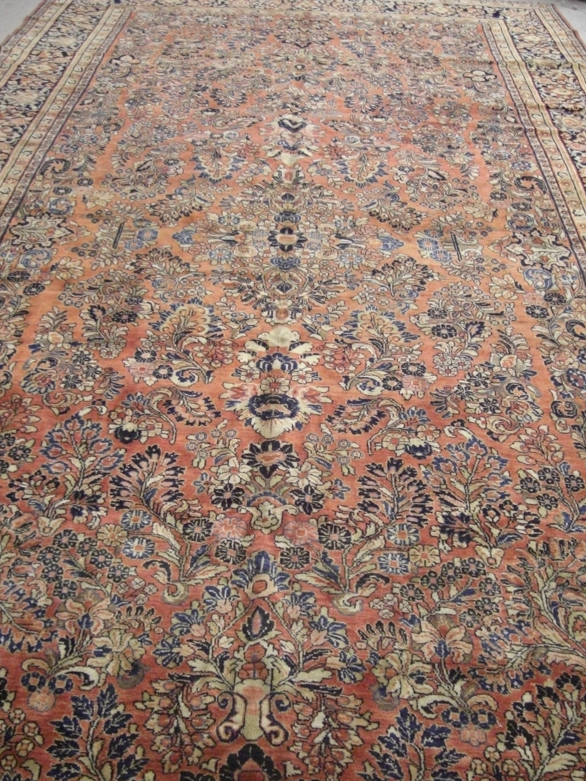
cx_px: 281
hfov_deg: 30.9
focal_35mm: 47
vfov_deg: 40.2
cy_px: 473
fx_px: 1061
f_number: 2.8
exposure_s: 1/60
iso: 800
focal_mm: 7.9
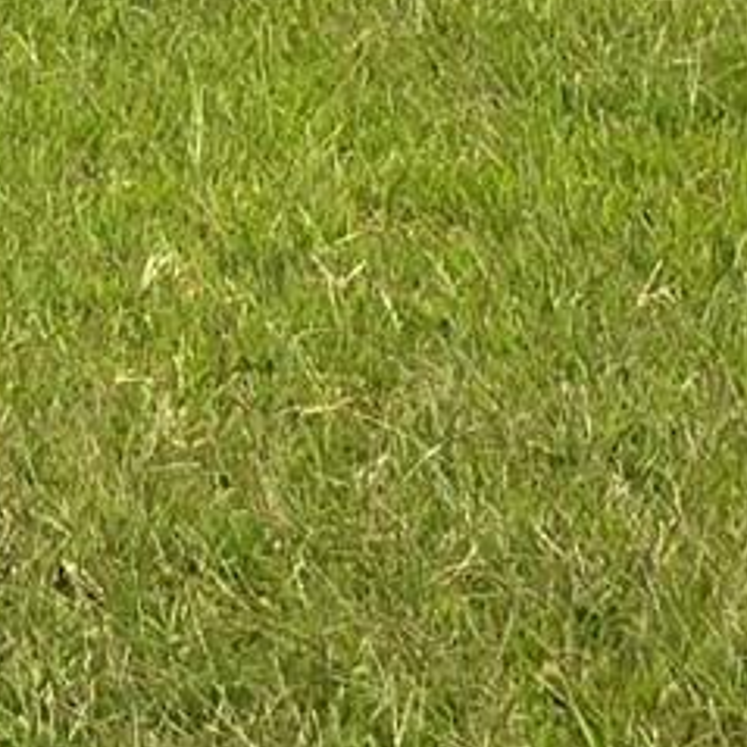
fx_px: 8887
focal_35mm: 364
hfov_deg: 4.8
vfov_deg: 4.6
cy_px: -1466
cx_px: -547
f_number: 1.78
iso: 80
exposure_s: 1/1695
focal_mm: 6.86
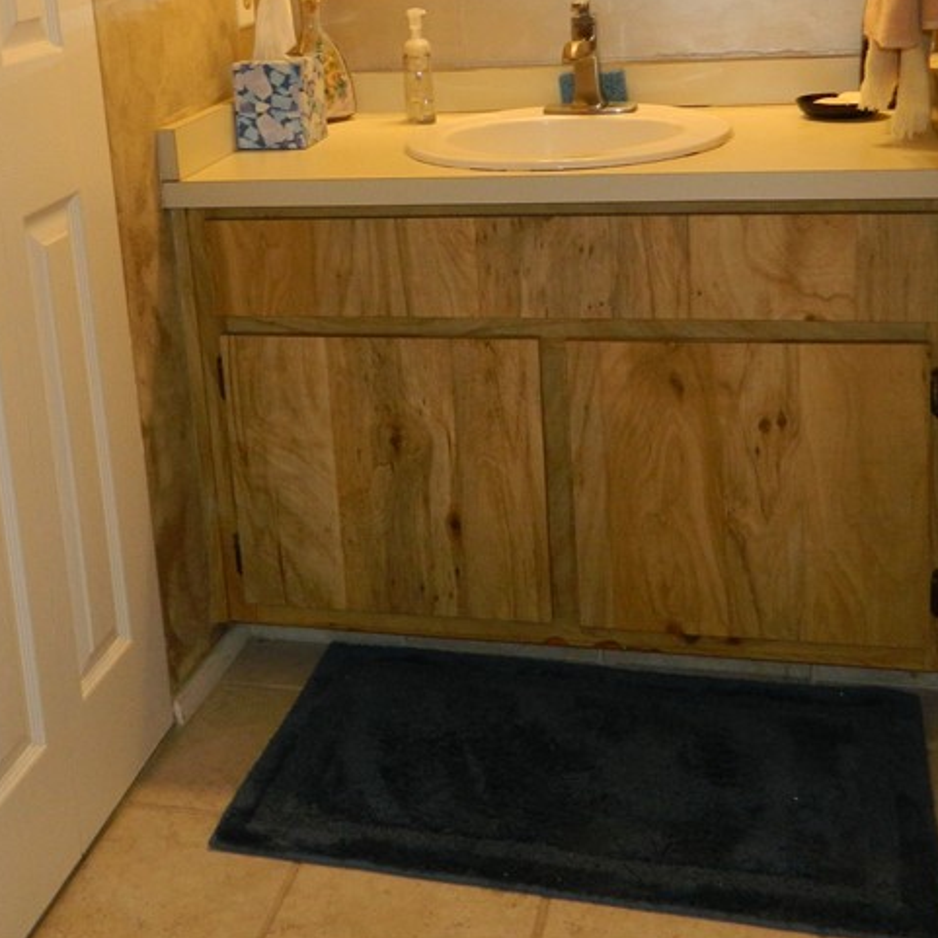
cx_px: 361
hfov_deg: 35.9
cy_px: 197
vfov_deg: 35.0
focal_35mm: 47
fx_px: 1441
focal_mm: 4.5
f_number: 3.1
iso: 200
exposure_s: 1/30
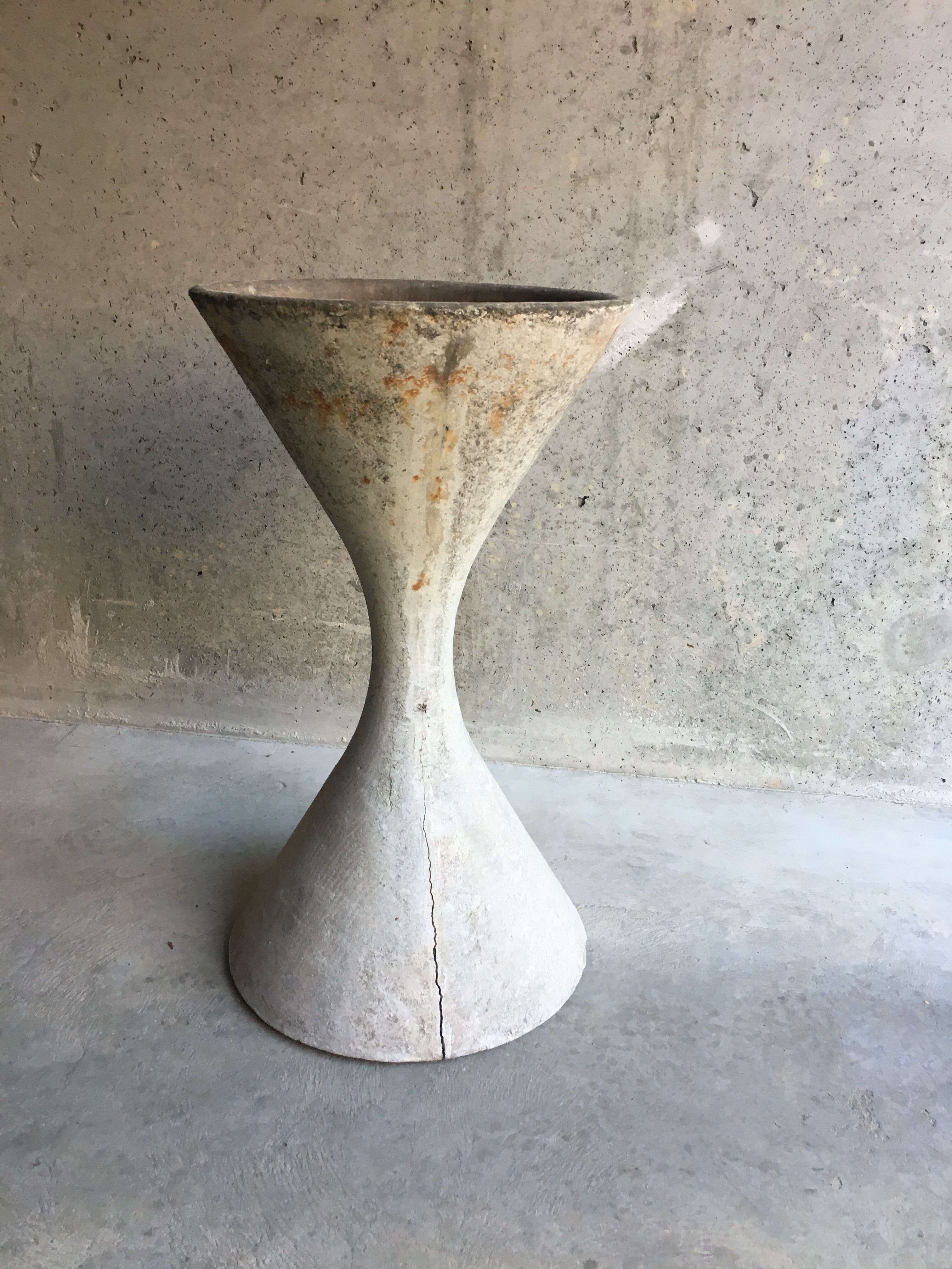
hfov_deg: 48.2
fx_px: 1063
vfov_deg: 61.7
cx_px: 476
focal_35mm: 29
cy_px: 634
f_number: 2.2
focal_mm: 4.15
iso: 32
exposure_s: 1/33
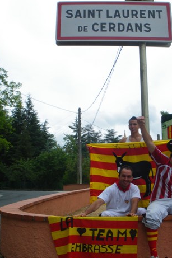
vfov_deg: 38.2
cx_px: 102
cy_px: 131
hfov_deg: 25.9
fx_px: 373
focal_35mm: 52
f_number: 5.4
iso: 64
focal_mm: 6.3
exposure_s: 1/320
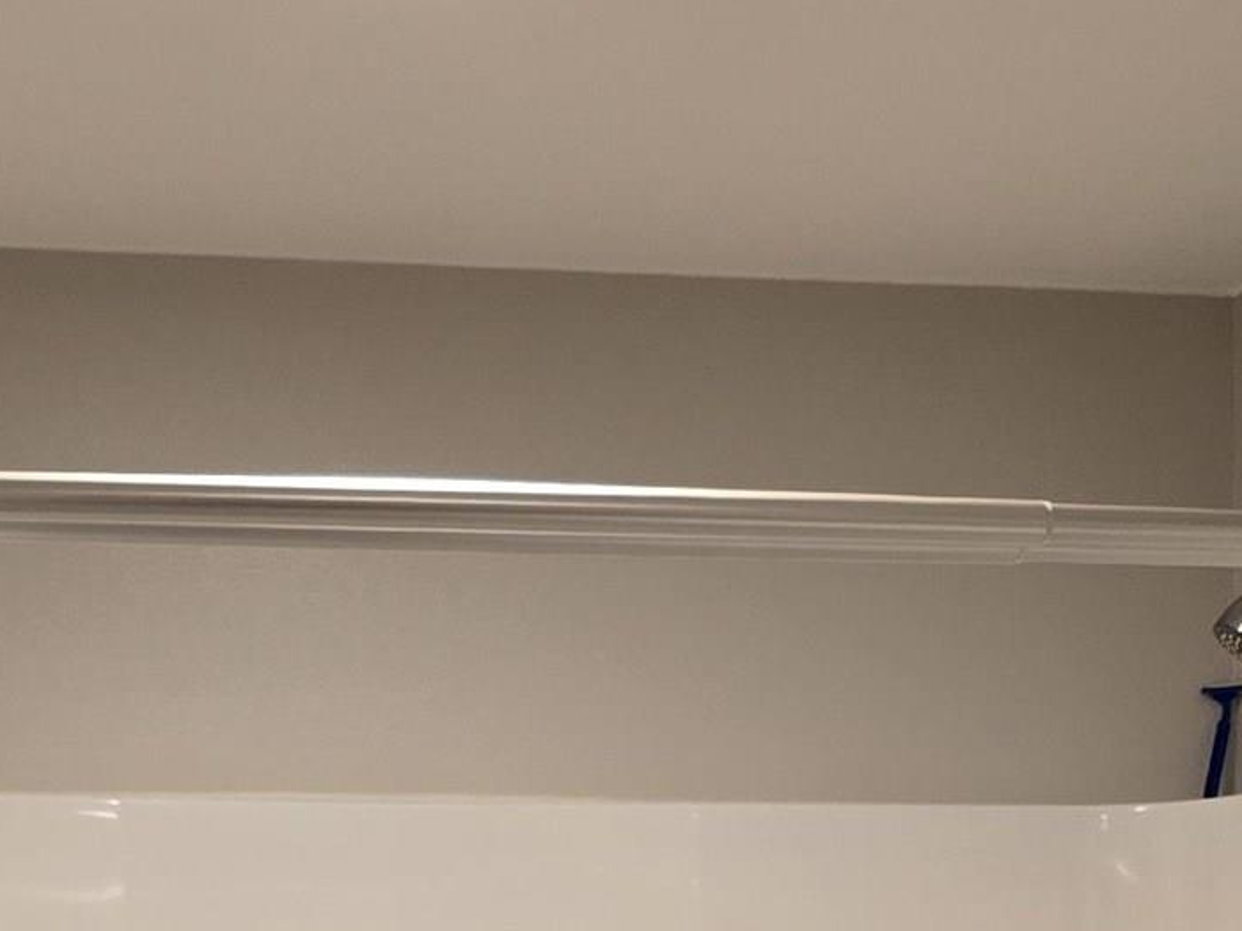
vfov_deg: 13.8
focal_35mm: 101
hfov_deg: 19.4
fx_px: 3624
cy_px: 1373
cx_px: 703
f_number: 1.7
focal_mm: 6.3
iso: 320
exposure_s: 1/120
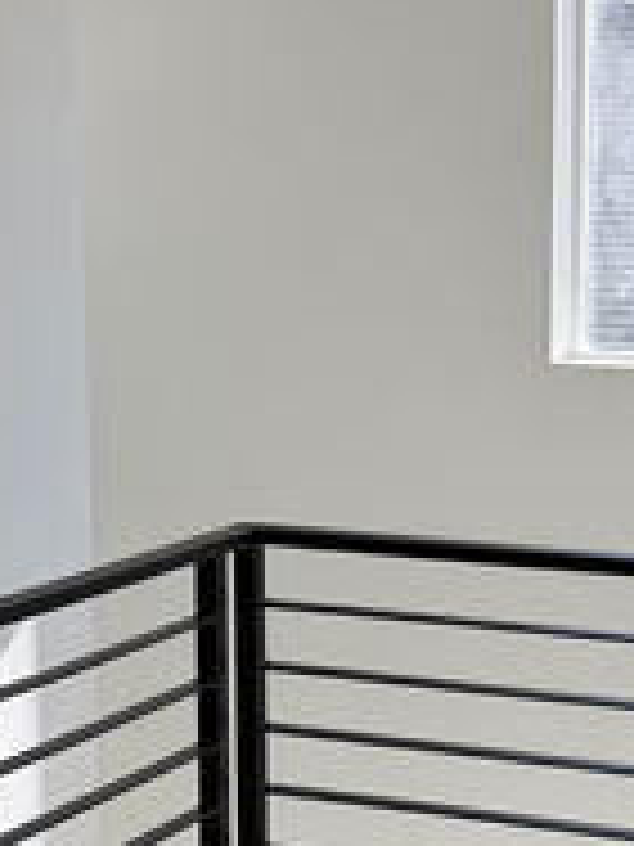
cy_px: 630
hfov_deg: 15.0
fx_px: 2393
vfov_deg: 19.9
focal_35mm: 98
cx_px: 517
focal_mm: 6.76
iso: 80
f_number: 1.78
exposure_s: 1/992
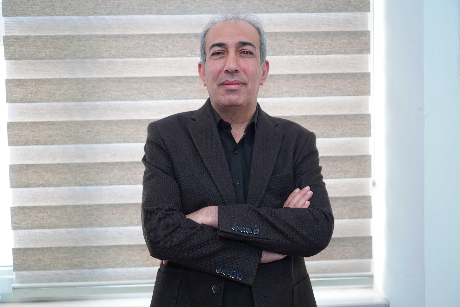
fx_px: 613
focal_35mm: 48
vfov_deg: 28.1
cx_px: 230
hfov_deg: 41.1
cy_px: 154
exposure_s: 1/160
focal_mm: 48
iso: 2000
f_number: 4
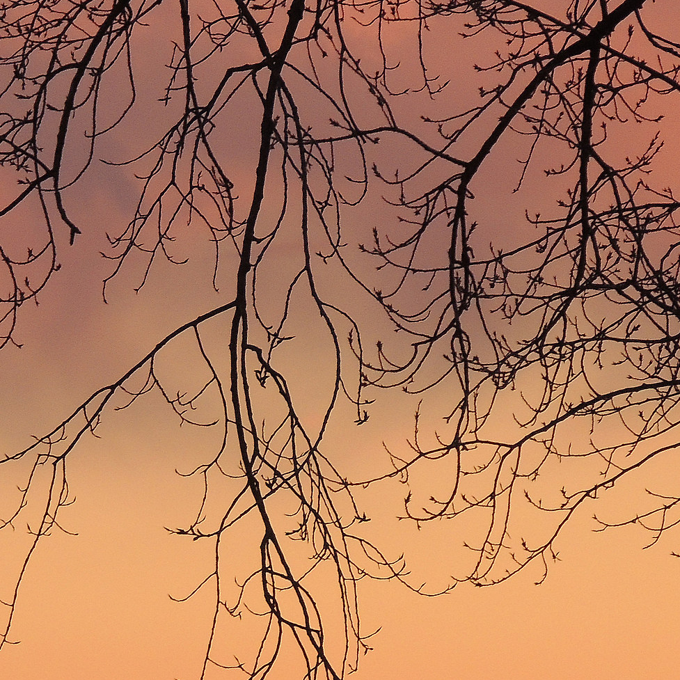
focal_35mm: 597
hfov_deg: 2.9
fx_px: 13268
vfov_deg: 2.9
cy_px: 574
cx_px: 61
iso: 400
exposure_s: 1/200
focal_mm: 49
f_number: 4.7
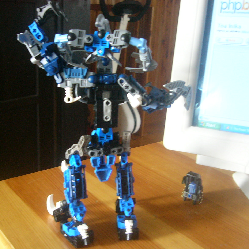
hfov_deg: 40.0
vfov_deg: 40.0
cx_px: 112
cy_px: 124
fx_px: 342
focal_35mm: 42
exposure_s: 1/8
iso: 200
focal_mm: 5.8
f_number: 2.8
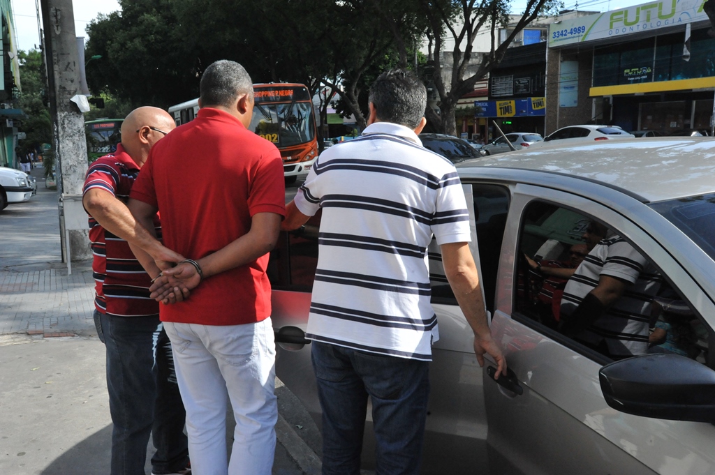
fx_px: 695
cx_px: 358
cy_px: 238
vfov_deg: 37.8
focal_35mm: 35
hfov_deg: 54.5
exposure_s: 1/800
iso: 4000
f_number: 18
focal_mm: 35
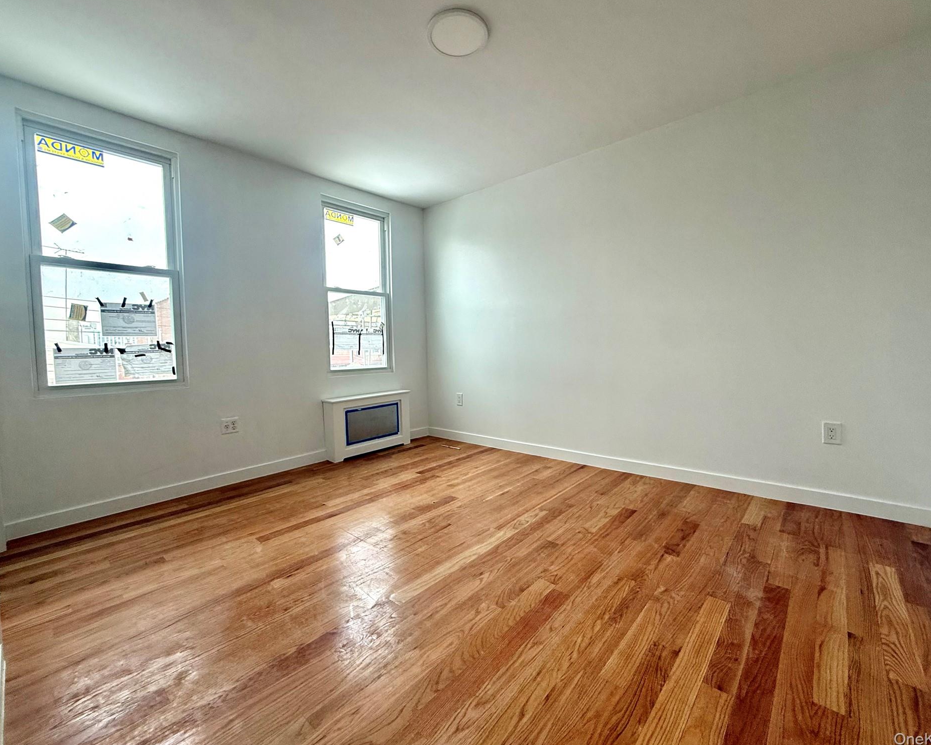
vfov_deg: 84.0
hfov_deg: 96.7
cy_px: 368
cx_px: 484
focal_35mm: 15
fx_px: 413
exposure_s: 1/120
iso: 125
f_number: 2.2
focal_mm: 2.22
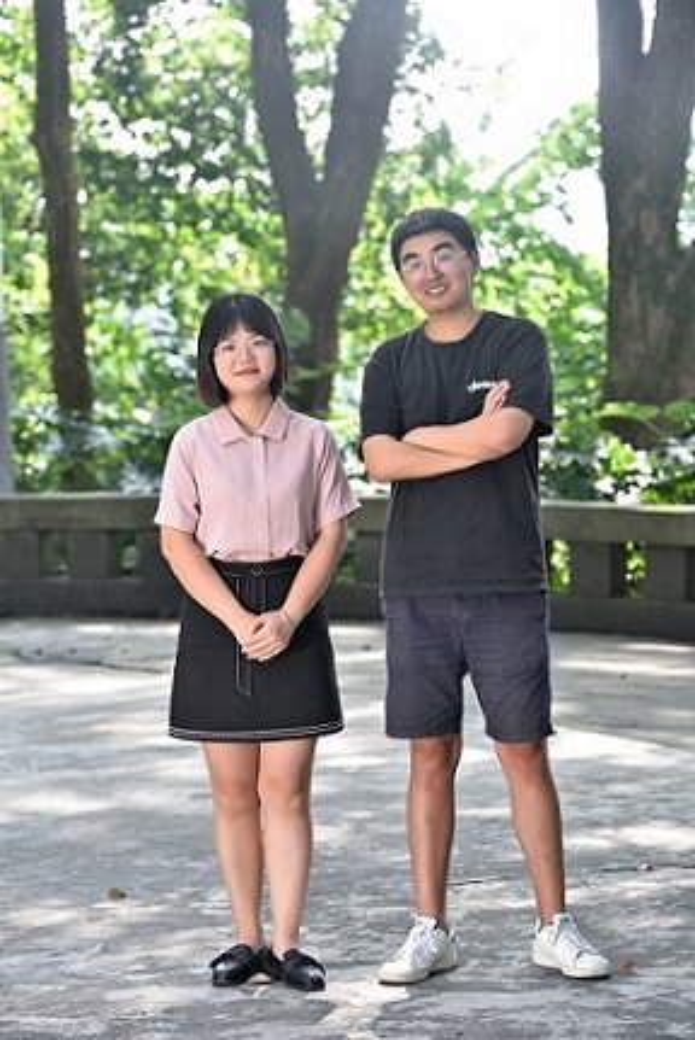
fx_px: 3527
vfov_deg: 16.8
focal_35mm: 122
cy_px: 520
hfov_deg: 11.3
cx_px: 348
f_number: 5
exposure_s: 1/100
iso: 160
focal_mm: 122
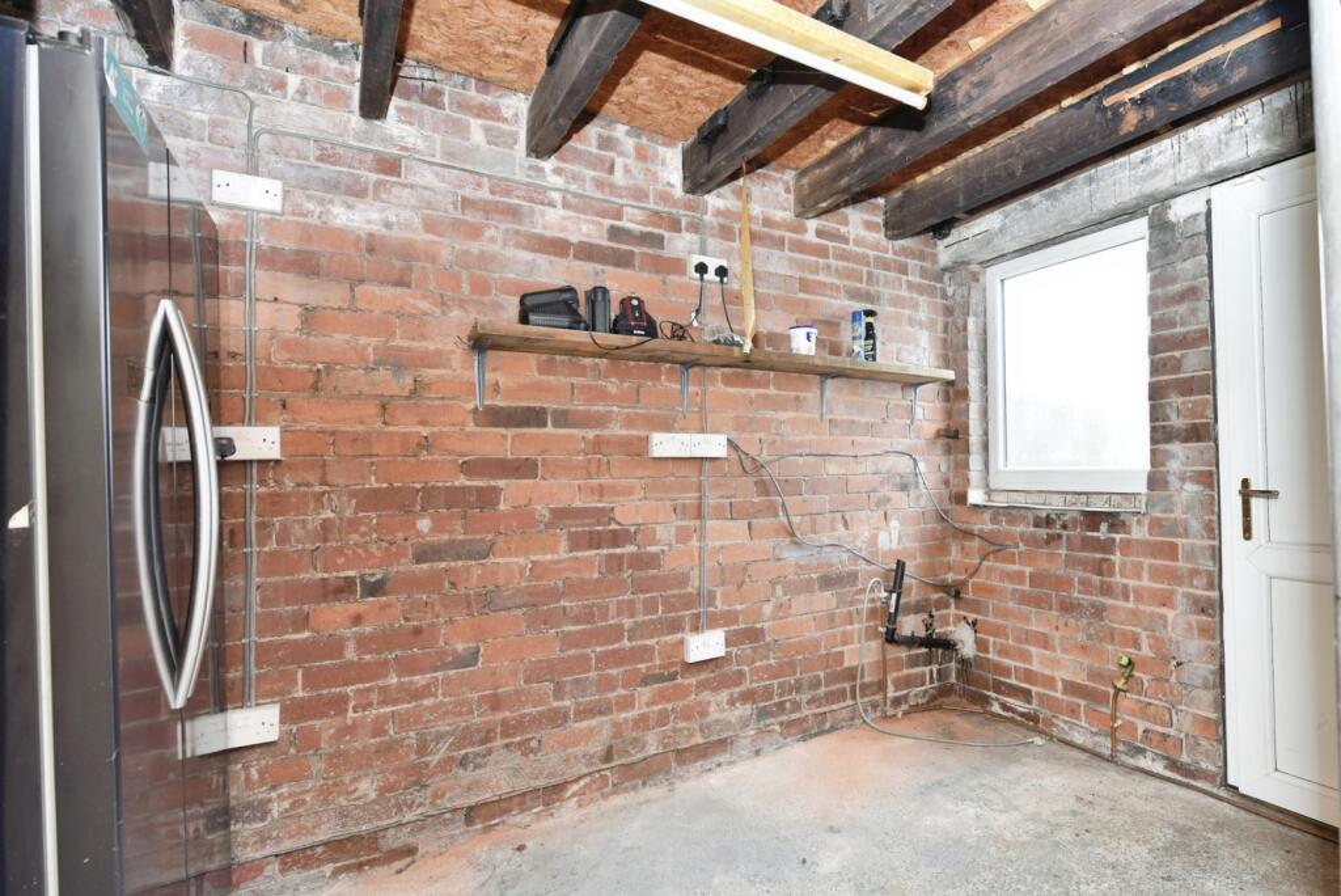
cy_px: 448
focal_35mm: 14
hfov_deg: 104.2
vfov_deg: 81.3
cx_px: 670
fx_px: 522
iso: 400
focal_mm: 14
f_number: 4
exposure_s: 1/60
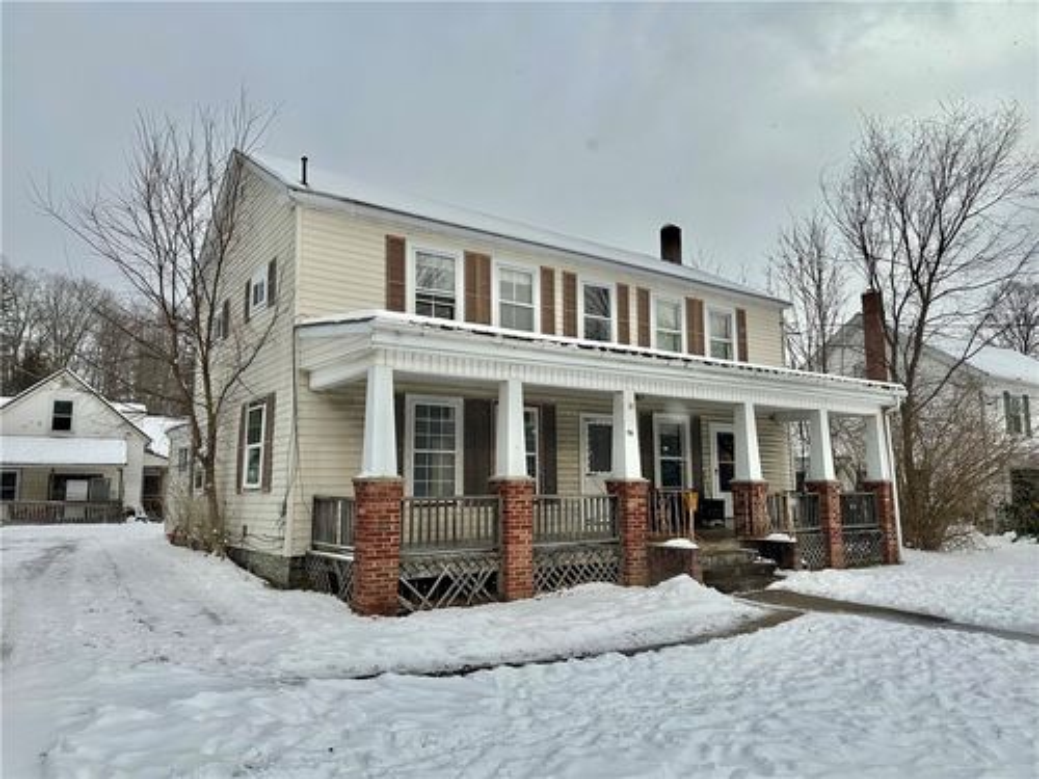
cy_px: 390
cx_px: 520
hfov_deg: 71.6
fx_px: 720
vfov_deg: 56.8
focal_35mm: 24
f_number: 1.78
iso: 80
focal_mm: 6.86
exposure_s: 1/5263
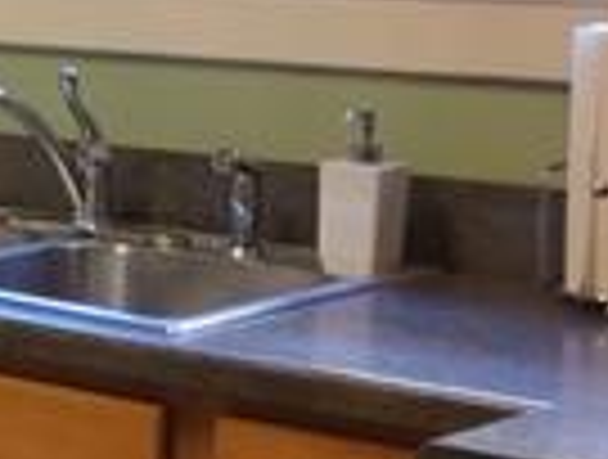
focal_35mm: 137
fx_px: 2413
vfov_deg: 10.8
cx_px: -662
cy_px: 58
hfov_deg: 12.4
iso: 50
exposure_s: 1/30
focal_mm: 4.15
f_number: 2.2
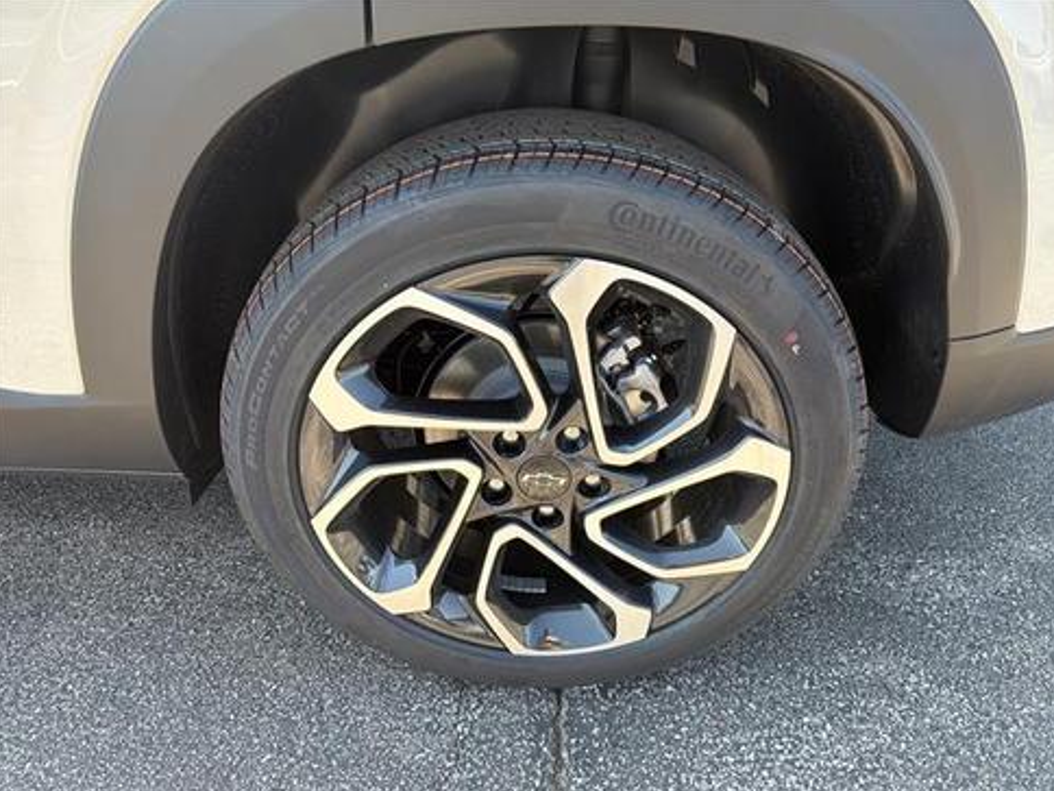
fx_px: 761
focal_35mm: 25
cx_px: 542
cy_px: 407
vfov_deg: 54.9
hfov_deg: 69.4
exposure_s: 1/385
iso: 80
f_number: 1.78
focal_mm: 6.76
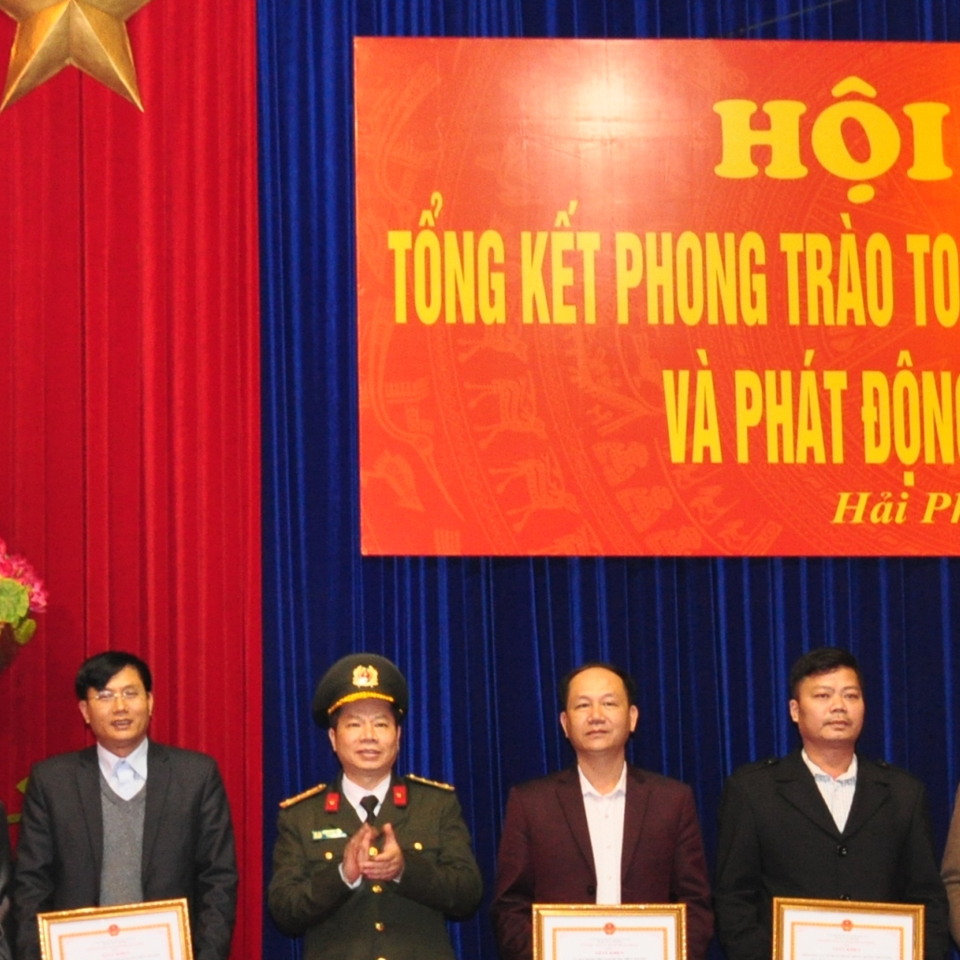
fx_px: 2792
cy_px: 666
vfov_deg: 19.4
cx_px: 265
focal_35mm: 89
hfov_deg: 19.4
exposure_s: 1/60
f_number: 5
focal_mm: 24
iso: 800
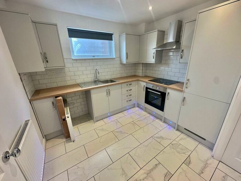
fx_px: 97
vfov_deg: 85.7
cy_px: 90
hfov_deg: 102.1
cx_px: 120
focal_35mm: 14
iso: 100
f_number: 2.2
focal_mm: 2.22
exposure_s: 1/100
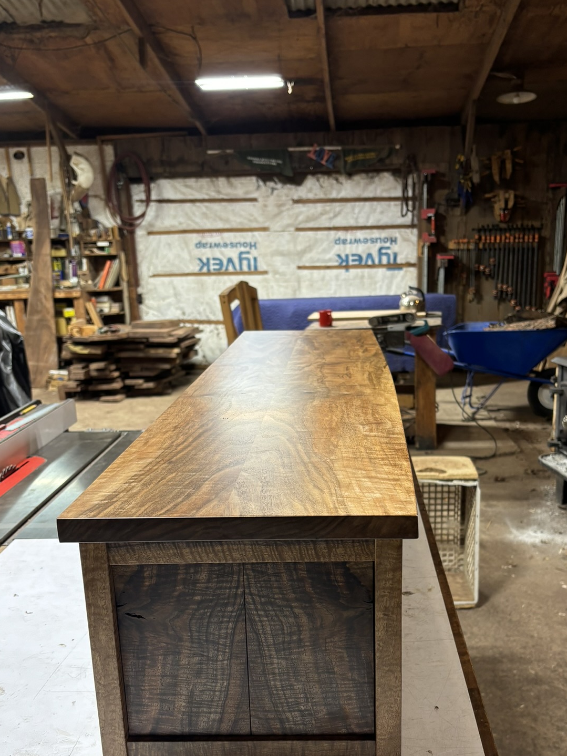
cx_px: 321
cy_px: 474
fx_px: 808
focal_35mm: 37
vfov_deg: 49.6
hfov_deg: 38.6
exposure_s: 1/60
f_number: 1.6
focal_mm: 5.96
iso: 80
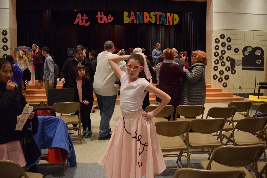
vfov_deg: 47.9
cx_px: 134
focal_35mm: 27
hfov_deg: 67.4
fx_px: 200
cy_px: 89
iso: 2500
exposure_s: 1/60
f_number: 3.5
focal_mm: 18
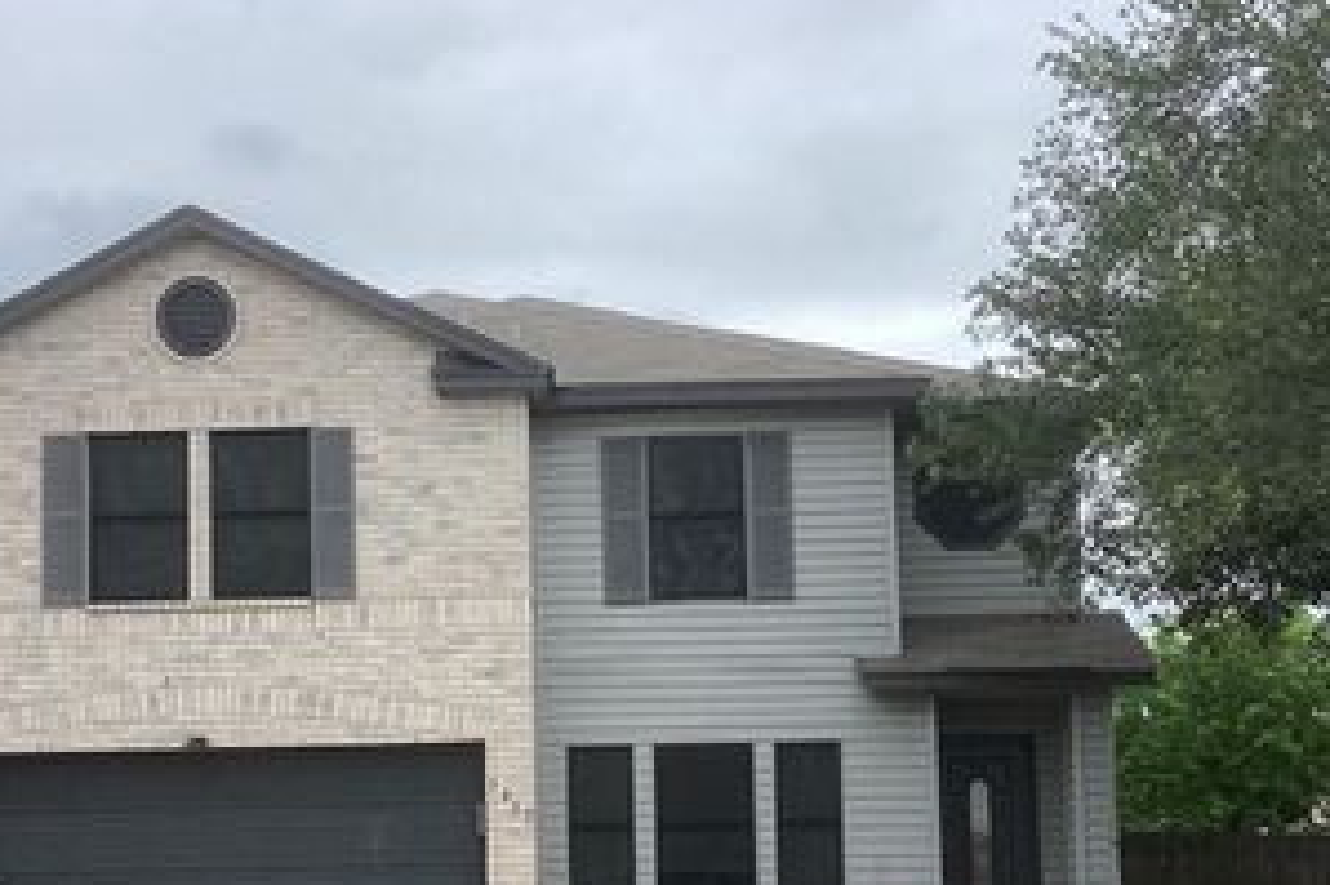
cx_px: 529
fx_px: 1994
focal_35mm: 54
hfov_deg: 36.7
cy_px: 709
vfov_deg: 24.6
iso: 25
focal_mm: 3.3
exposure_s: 1/646
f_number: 2.4
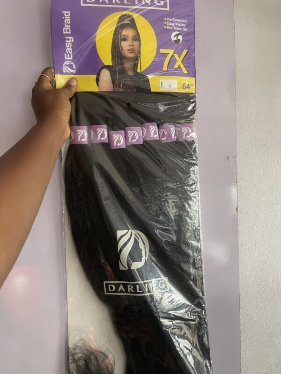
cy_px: 187
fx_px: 271
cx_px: 140
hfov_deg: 54.9
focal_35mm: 25
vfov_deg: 69.4
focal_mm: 5.1
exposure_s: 1/60
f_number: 1.6
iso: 400
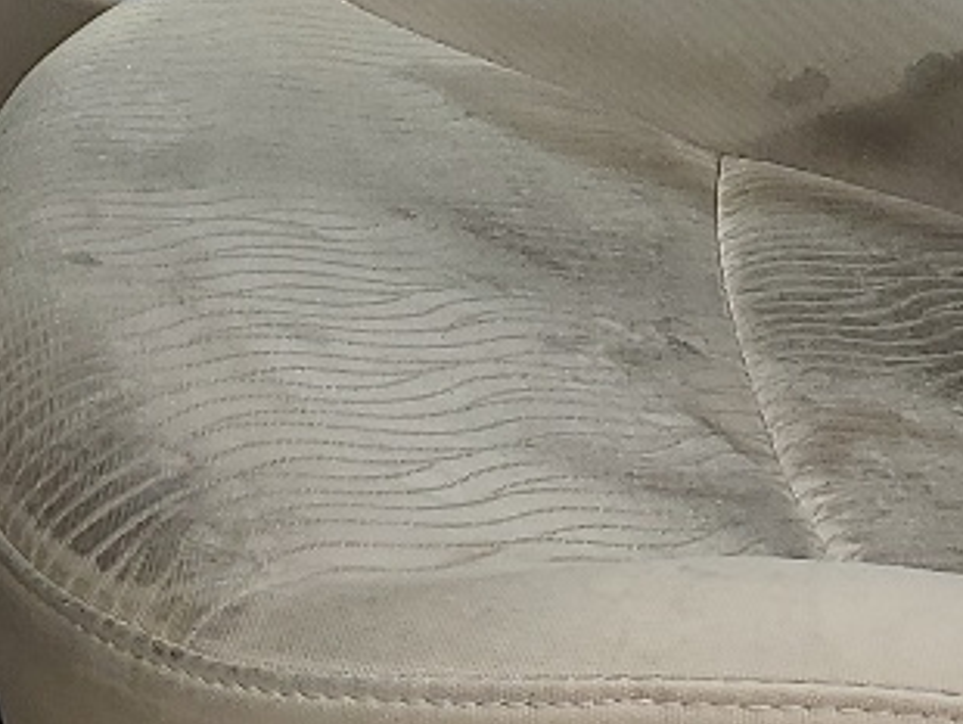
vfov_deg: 10.6
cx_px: 938
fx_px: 3731
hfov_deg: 14.5
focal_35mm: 134
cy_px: -432
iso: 50
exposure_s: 1/1250
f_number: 1.5
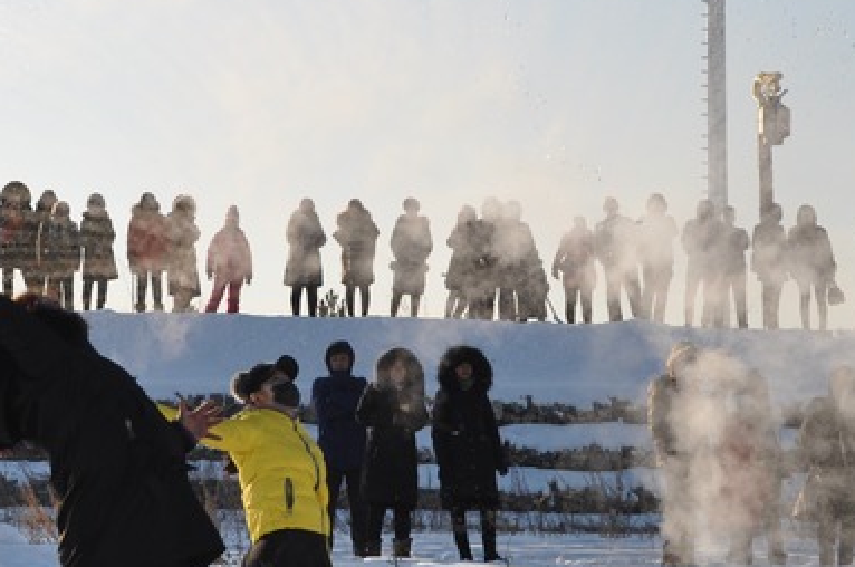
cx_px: 156
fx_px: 3153
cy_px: 132
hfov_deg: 15.3
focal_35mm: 133
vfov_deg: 10.3
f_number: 7.1
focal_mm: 40
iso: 400
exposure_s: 1/1600
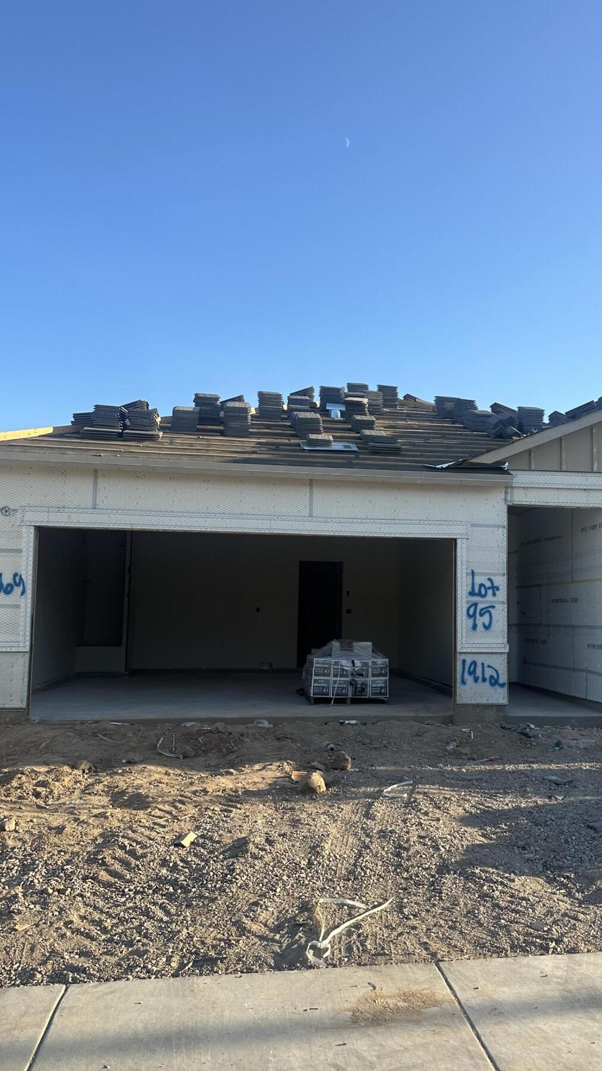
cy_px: 545
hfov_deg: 39.9
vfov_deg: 66.1
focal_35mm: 29
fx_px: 823
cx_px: 379
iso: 80
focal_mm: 6.86
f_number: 1.78
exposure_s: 1/2203
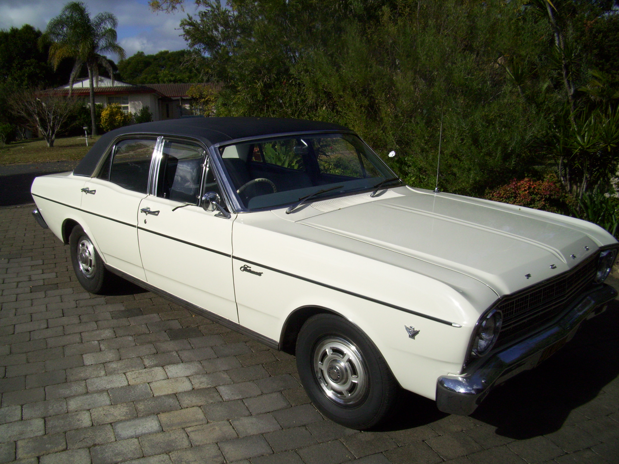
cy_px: 232
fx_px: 572
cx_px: 310
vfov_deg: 44.2
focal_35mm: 32
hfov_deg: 56.8
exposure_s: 1/640
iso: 80
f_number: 5.6
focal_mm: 5.7
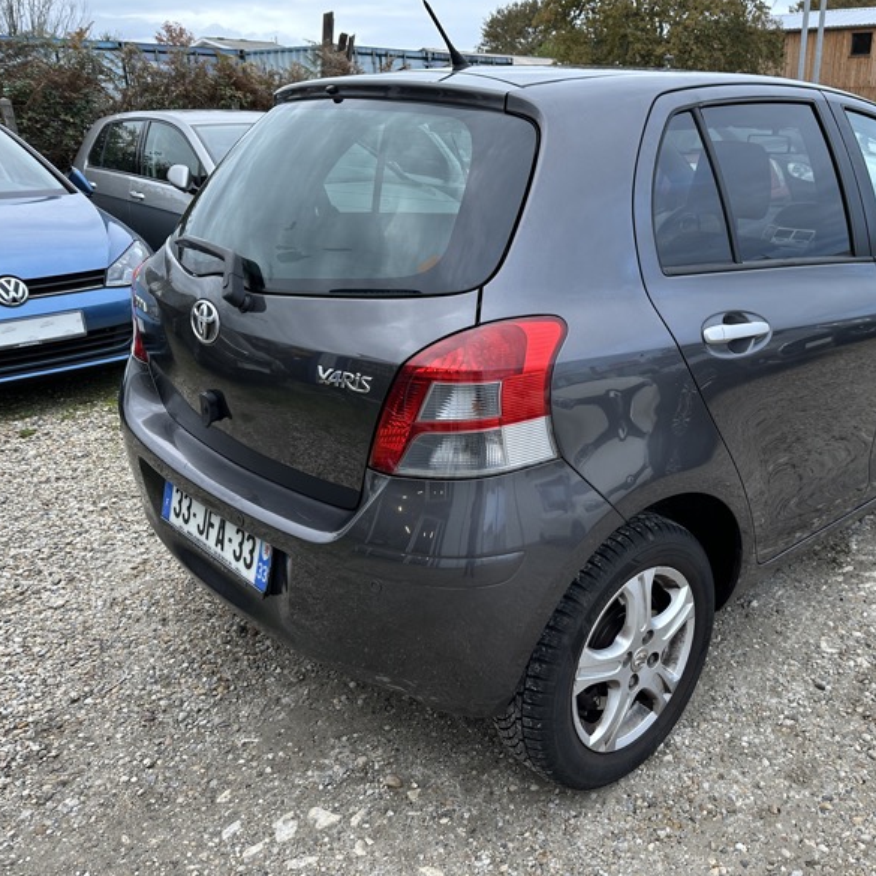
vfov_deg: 55.6
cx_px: 580
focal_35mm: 29
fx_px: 830
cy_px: 428
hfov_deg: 54.6
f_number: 1.78
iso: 100
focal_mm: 6.86
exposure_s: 1/121
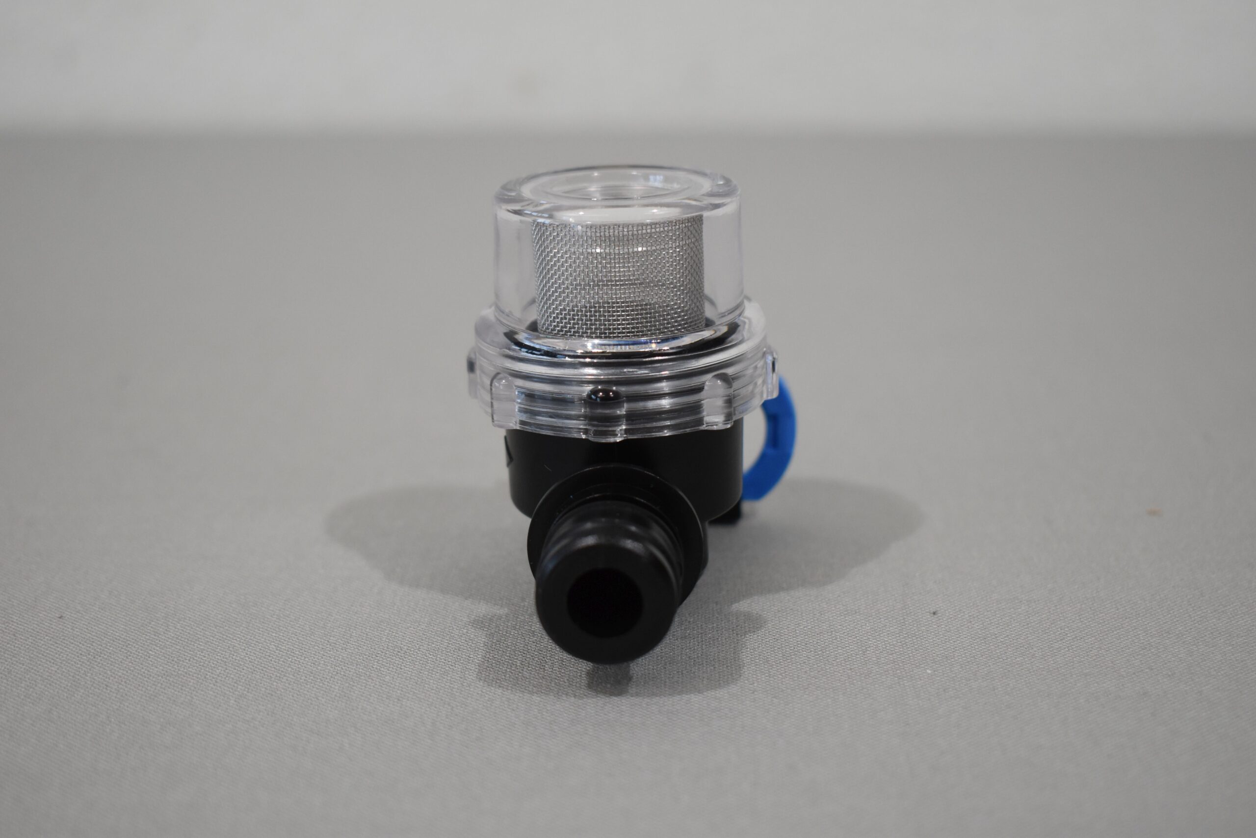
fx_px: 1989
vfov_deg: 23.8
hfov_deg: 35.1
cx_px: 628
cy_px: 419
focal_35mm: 57
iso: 800
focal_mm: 38
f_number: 4.8
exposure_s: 1/250
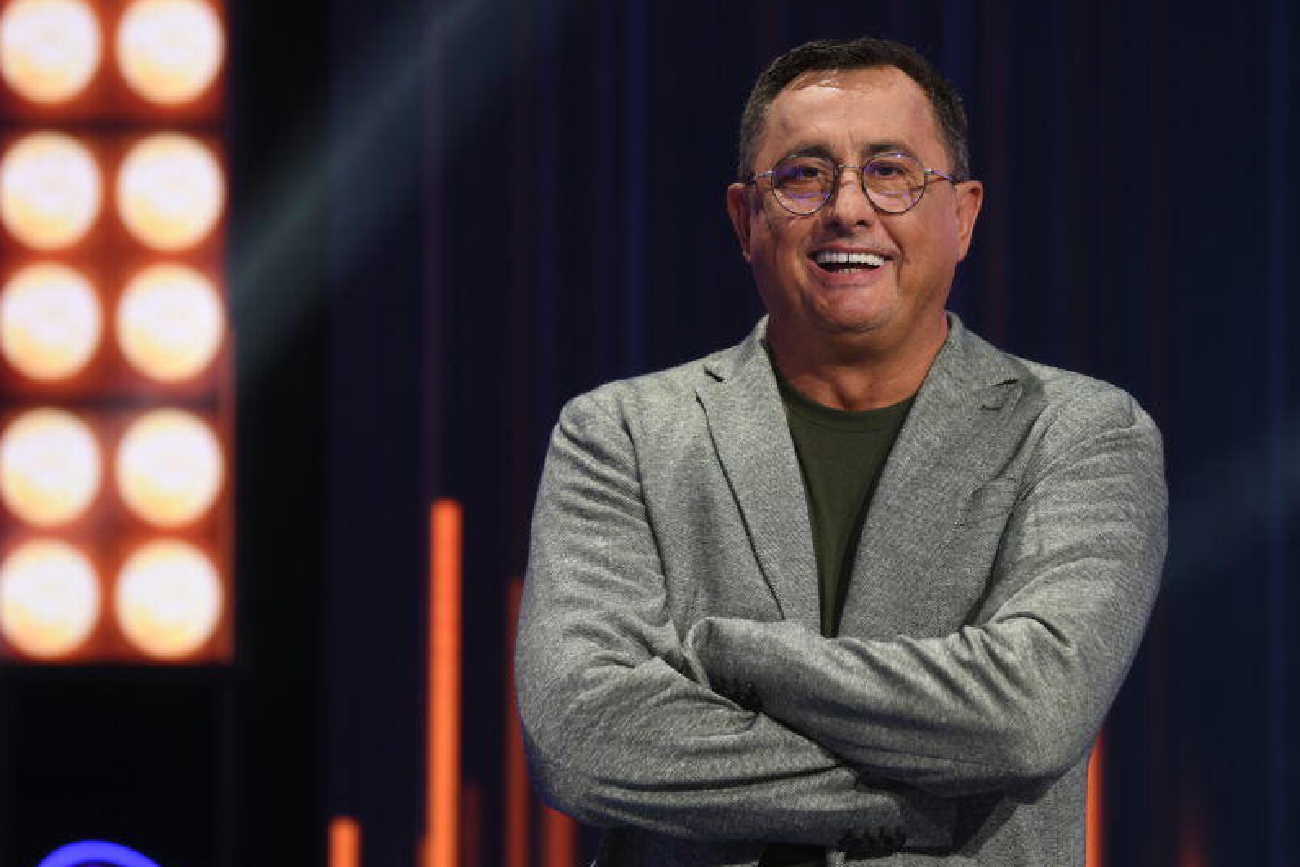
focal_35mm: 126
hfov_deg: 16.3
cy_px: 412
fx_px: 4551
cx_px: 715
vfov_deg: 10.9
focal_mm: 98
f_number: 3.5
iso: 400
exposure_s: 1/100
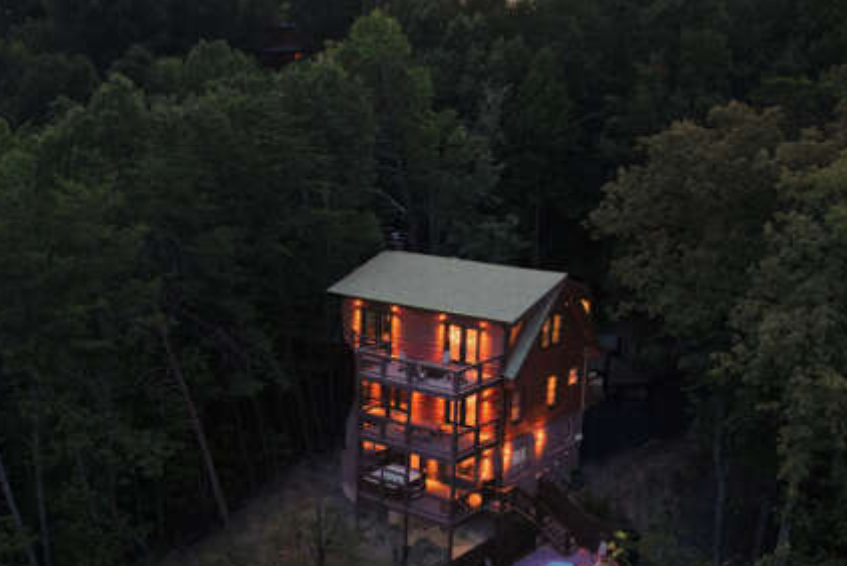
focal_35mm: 40
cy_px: 417
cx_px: 375
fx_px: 942
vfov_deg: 32.9
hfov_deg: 48.3
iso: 380
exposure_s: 1/15
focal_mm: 8.38
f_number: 2.8
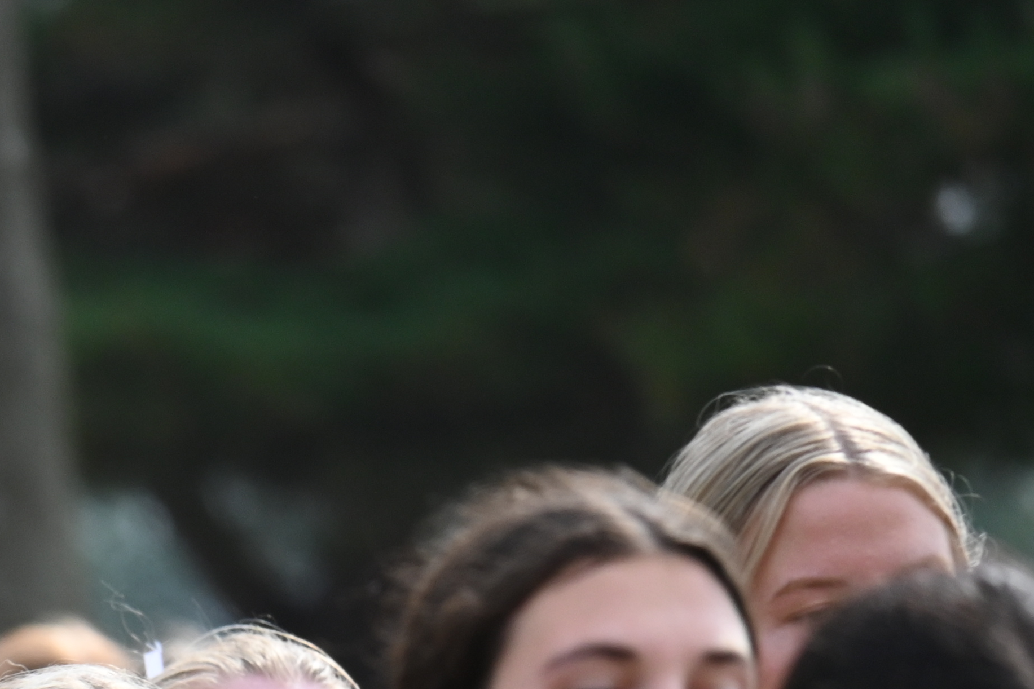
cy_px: 929
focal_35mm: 1139
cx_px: -291
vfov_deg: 1.2
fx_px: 32712
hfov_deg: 1.8
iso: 500
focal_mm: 250
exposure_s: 1/1000
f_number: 6.3
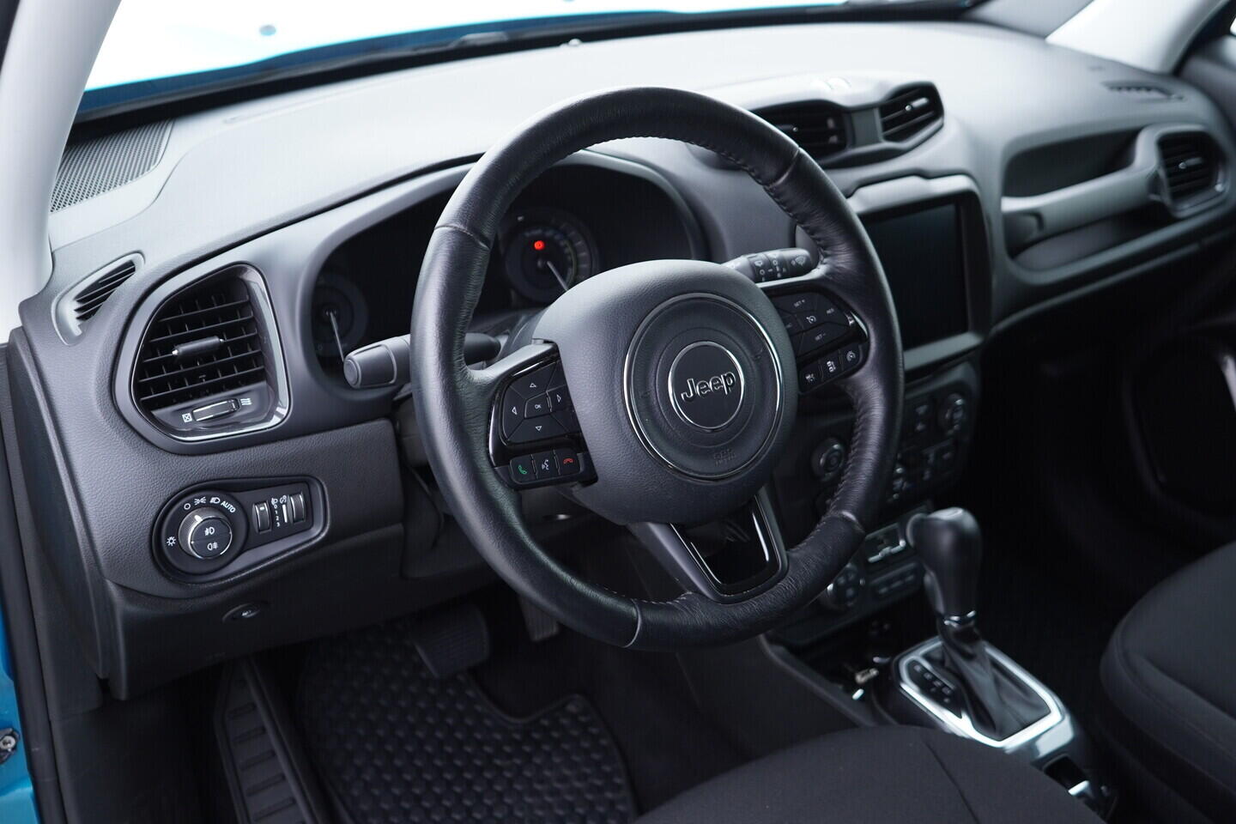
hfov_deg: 53.1
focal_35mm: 36
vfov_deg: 36.9
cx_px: 618
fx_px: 1236
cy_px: 412
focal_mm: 24
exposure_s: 1/40
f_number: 2.8
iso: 320
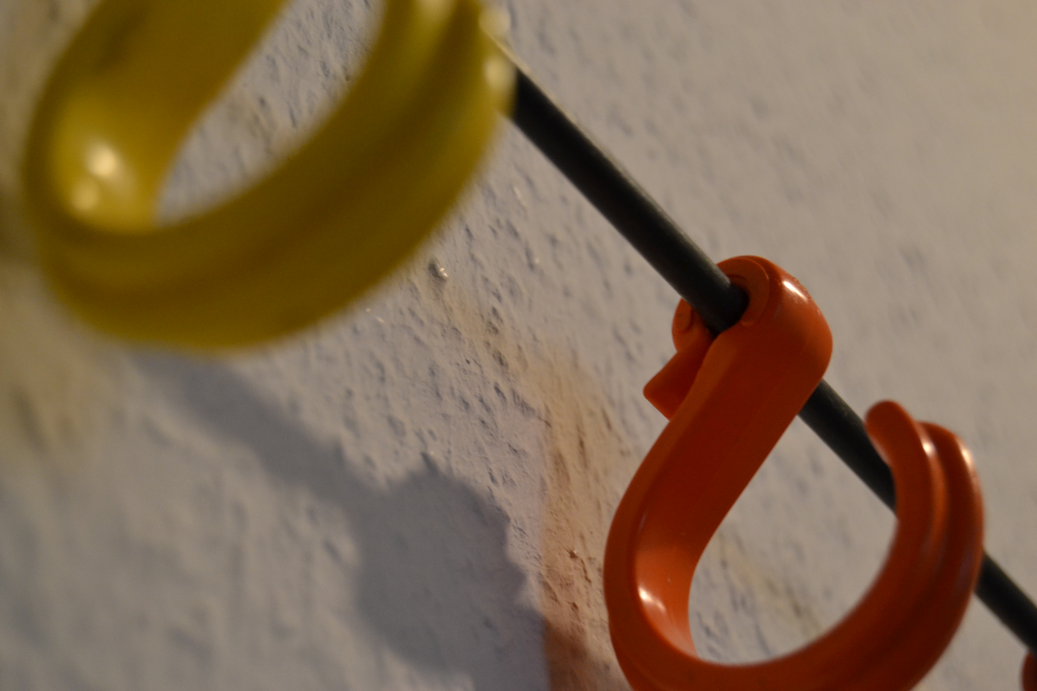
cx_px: 518
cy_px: 346
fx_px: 2376
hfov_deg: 24.6
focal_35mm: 82
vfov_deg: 16.6
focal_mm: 55
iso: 1250
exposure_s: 1/60
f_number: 5.6
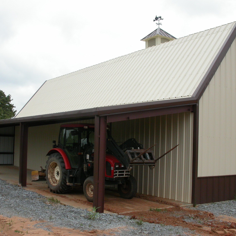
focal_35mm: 45
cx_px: 103
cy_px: 118
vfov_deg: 37.6
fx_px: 347
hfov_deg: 37.5
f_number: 7.5
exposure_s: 1/311
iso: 100
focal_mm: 7.85
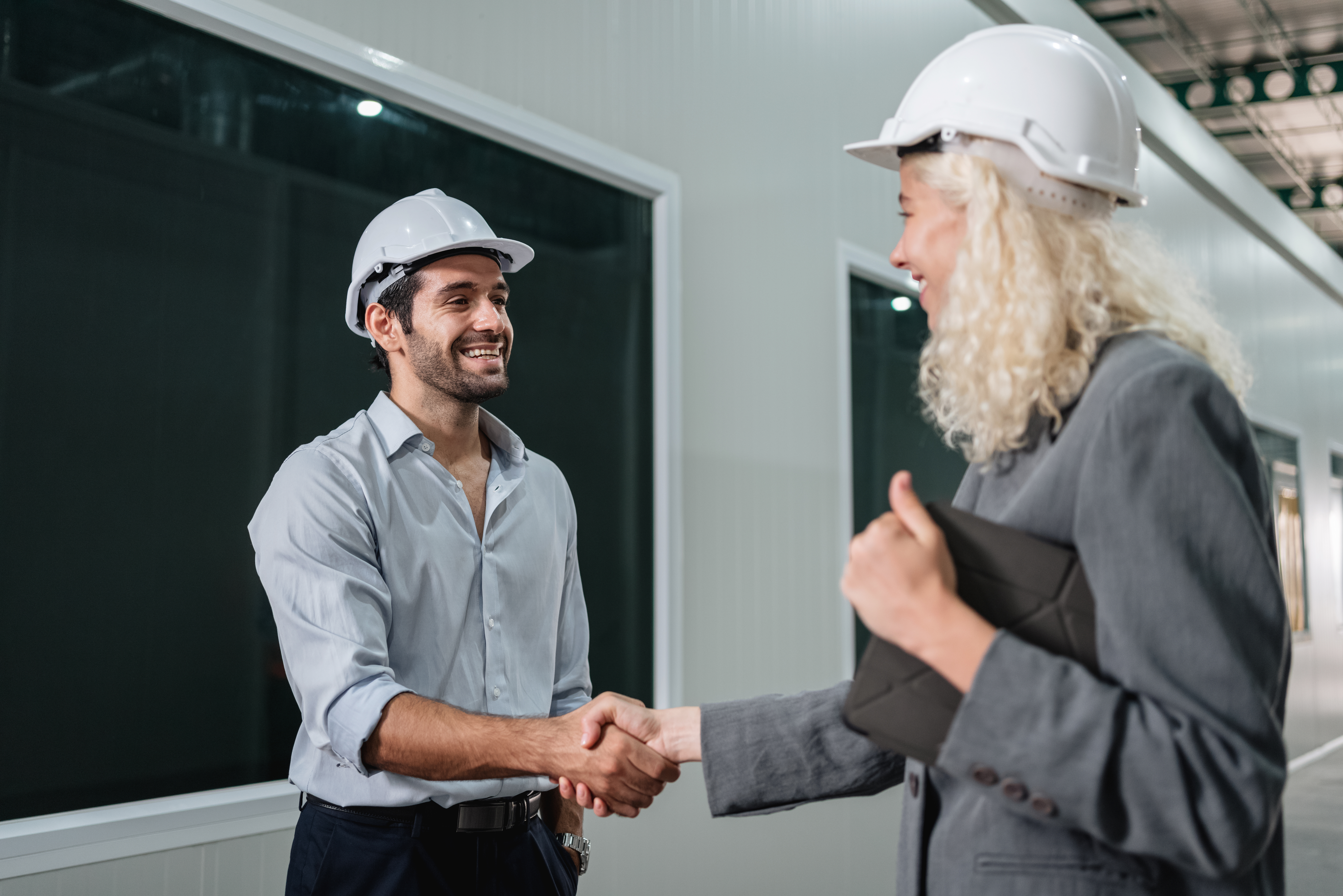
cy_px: 448
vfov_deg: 37.9
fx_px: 1306
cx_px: 672
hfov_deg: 54.4
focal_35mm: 35
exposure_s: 1/125
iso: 400
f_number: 2.2
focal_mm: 35
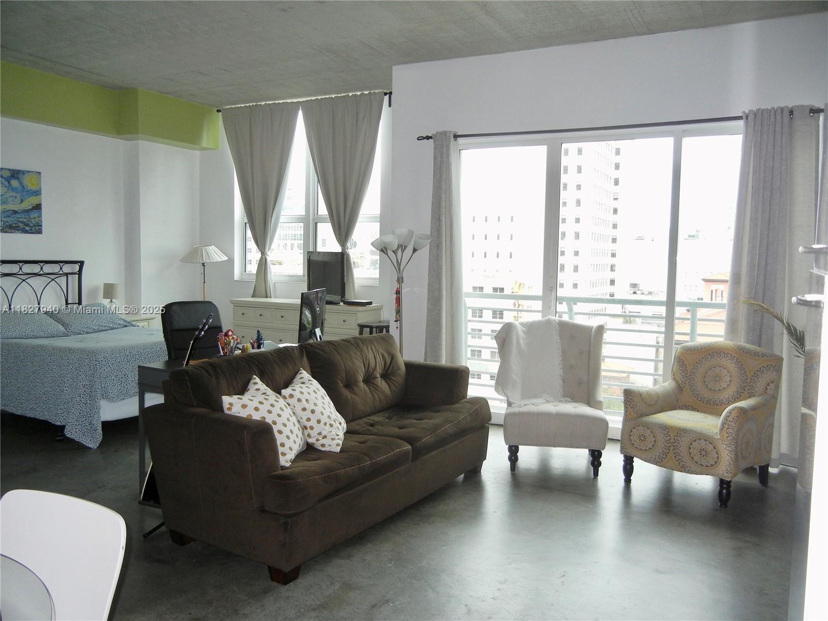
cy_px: 310
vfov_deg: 46.8
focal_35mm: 30
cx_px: 414
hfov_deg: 60.0
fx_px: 718
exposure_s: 1/150
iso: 230
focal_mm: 5.4
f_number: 3.5
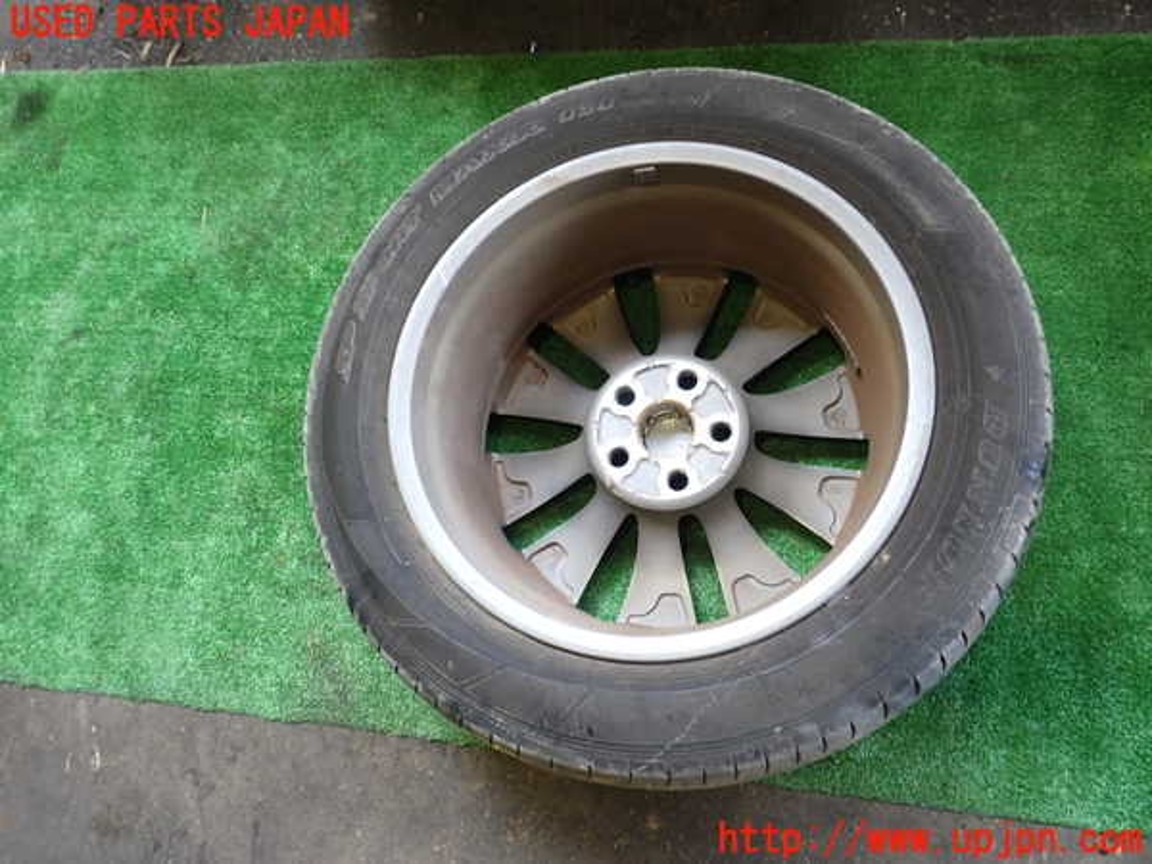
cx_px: 576
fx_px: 998
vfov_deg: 46.8
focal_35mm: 30
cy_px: 432
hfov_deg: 60.0
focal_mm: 5.4
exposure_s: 1/60
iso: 200
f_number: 2.3
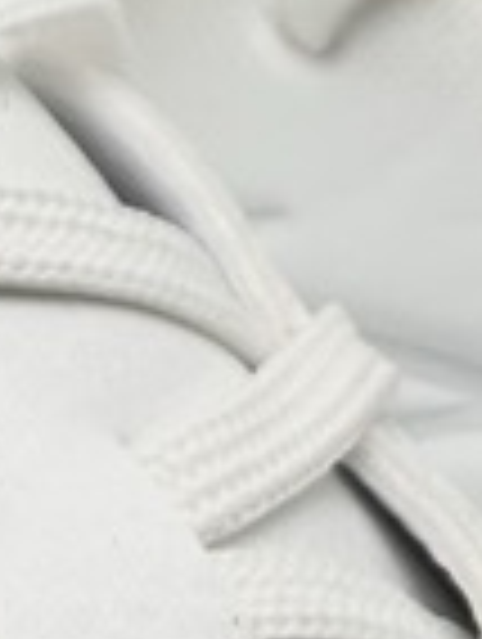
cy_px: -205
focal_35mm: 195
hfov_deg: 7.6
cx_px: 437
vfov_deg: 9.9
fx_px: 3609
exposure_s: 1/493
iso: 50
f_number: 1.5
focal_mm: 5.7
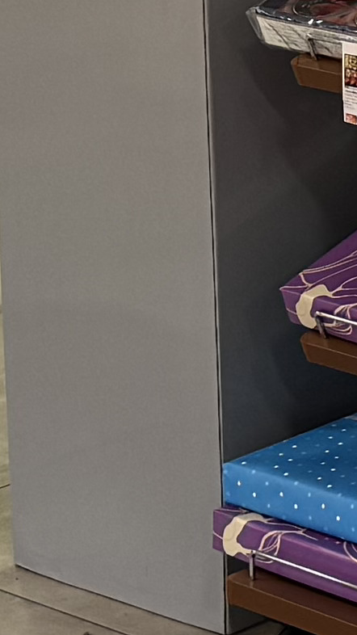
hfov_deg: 6.0
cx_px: 1040
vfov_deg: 11.0
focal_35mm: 190
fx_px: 3198
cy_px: -221
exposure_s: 1/100
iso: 80
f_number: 1.78
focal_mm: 6.76
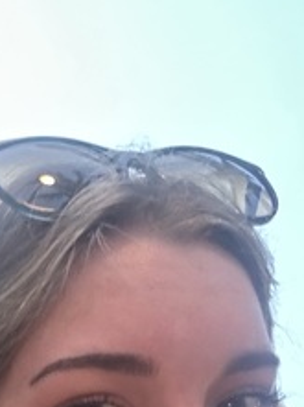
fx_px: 799
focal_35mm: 68
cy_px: 440
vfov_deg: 26.5
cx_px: 38
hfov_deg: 21.1
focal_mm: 2.69
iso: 640
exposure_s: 1/30
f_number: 1.9
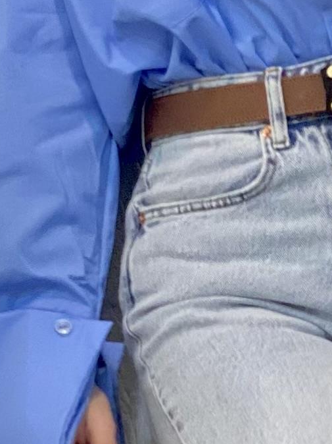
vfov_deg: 6.5
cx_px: 263
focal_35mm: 306
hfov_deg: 4.9
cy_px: 280
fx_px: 3916
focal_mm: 6
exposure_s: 1/100
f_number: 2
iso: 160
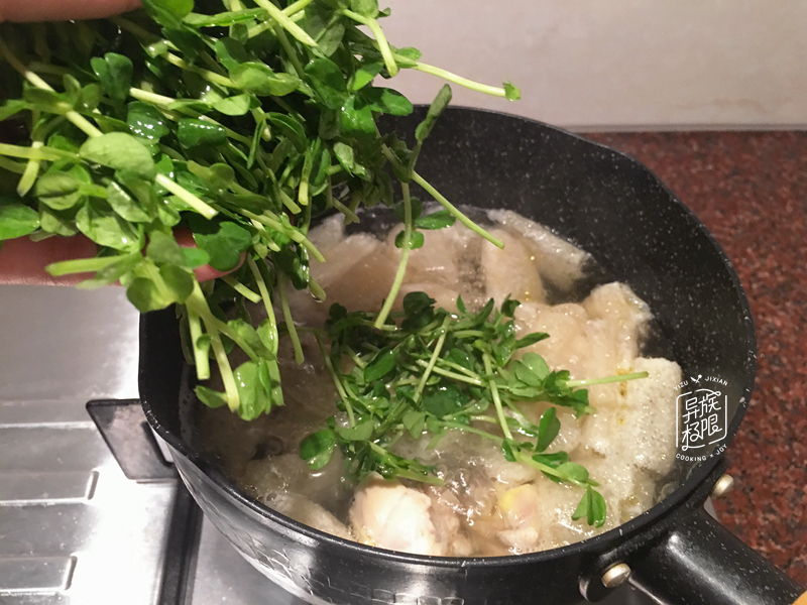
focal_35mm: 29
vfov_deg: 48.2
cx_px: 404
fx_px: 676
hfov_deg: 61.7
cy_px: 302
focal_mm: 4.15
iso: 100
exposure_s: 1/10
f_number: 2.2
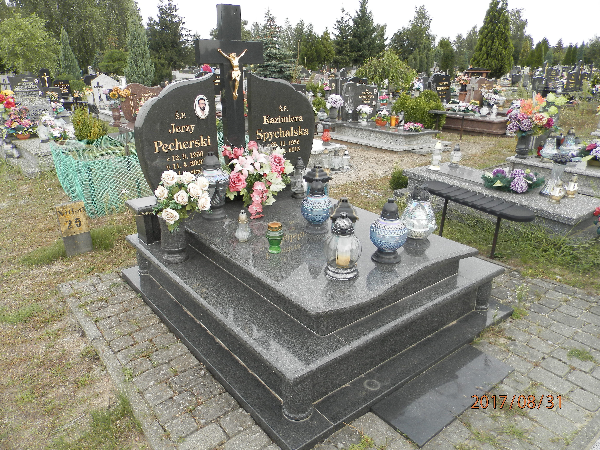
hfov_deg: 69.4
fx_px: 433
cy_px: 225
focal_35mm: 25
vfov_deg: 54.9
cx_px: 300
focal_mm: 4.5
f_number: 3.1
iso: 80
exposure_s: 1/250
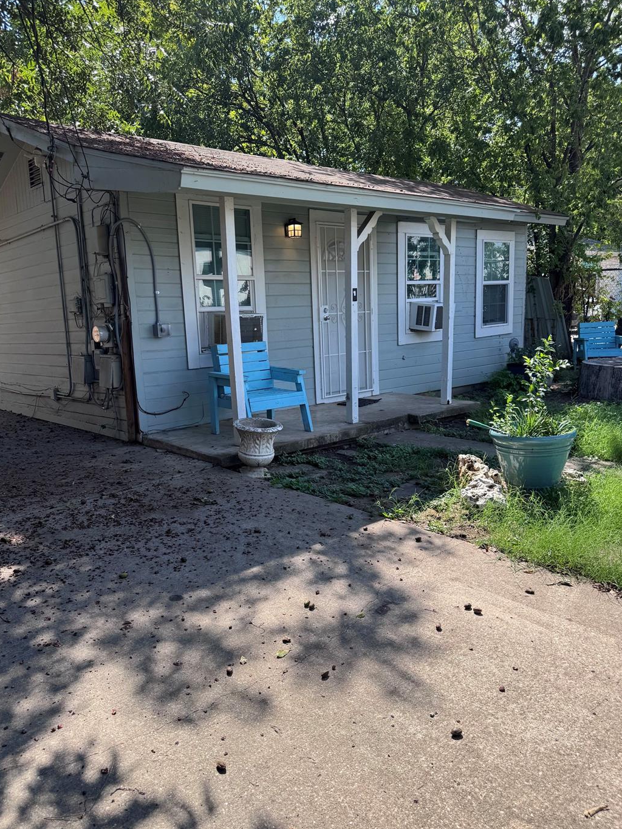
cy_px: 440
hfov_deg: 51.3
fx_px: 647
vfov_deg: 65.3
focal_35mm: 27
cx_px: 279
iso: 80
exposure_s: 1/1767
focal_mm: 6.76
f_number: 1.78
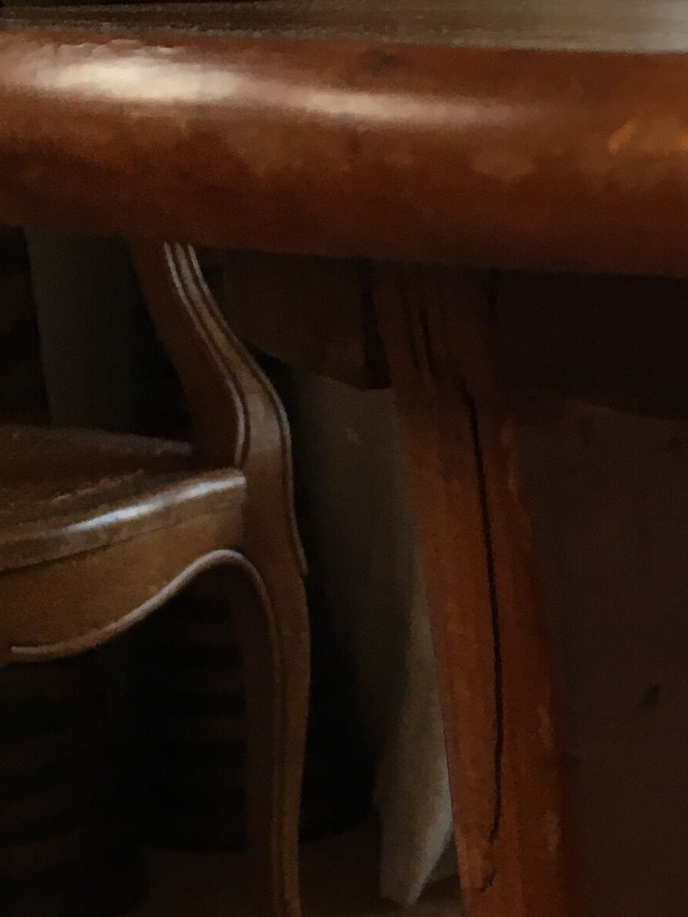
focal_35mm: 99
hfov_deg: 14.3
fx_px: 2623
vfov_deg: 19.7
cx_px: 917
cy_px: 696
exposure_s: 1/33
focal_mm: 4.15
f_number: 2.2
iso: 80
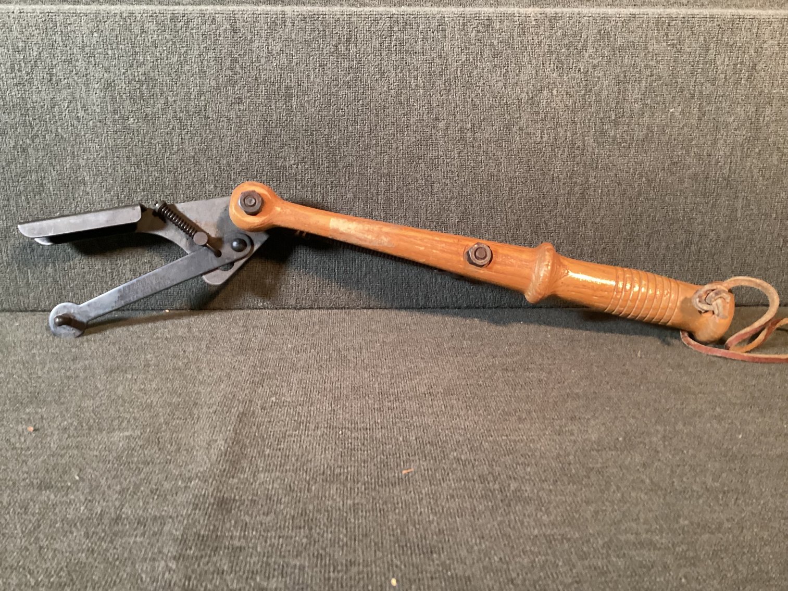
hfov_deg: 58.3
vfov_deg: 45.4
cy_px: 296
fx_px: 706
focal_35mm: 31
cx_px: 394
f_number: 2.4
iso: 320
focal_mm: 3.3
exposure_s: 1/30
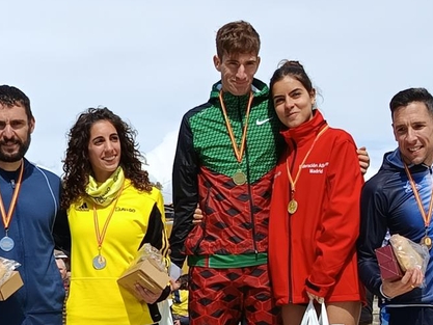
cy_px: 296
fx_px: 576
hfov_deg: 41.2
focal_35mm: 46
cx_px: 239
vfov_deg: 30.1
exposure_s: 1/639
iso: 51
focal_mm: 5.31
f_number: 1.7
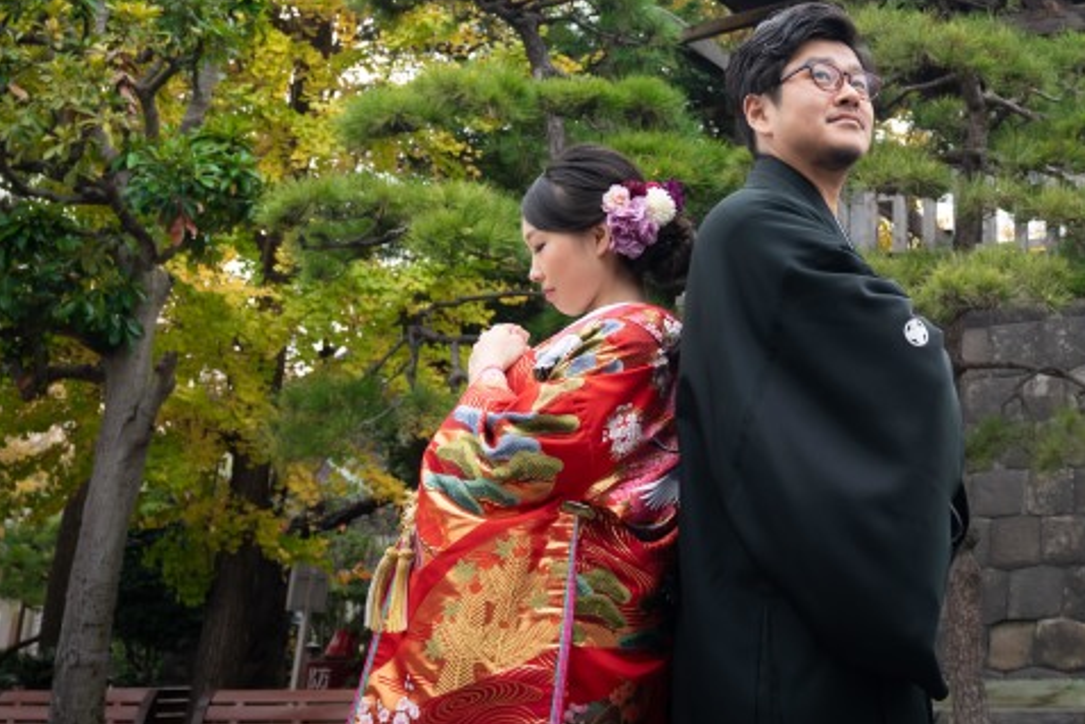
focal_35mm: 47
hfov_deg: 40.7
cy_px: 175
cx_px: 819
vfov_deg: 28.2
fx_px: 1416
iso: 320
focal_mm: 28
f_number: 5
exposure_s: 1/100
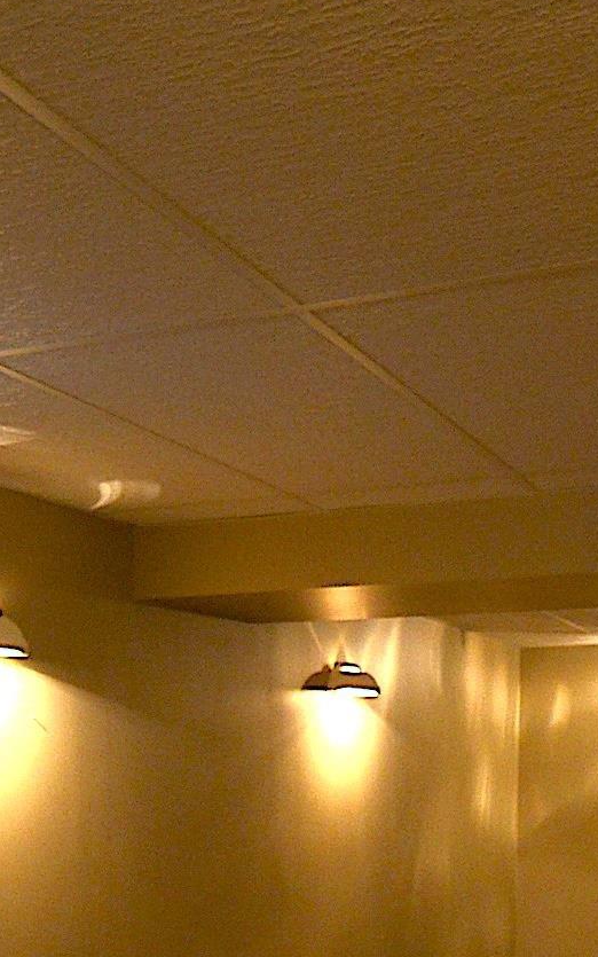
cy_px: 884
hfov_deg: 28.5
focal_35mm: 45
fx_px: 1173
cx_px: 365
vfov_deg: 40.6
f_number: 4
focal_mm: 10
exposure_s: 1/30
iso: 1000
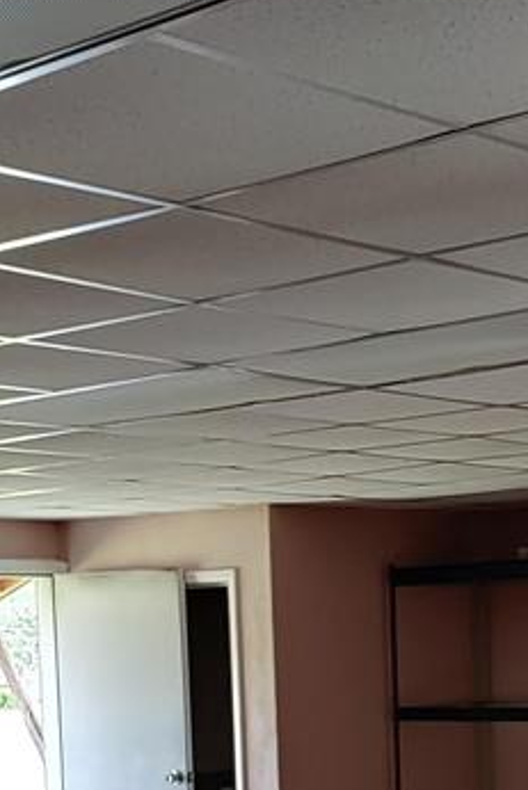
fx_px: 1758
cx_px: 363
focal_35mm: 80
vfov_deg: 23.9
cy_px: 843
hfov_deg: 17.0
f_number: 1.8
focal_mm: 4.36
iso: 100
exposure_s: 1/60
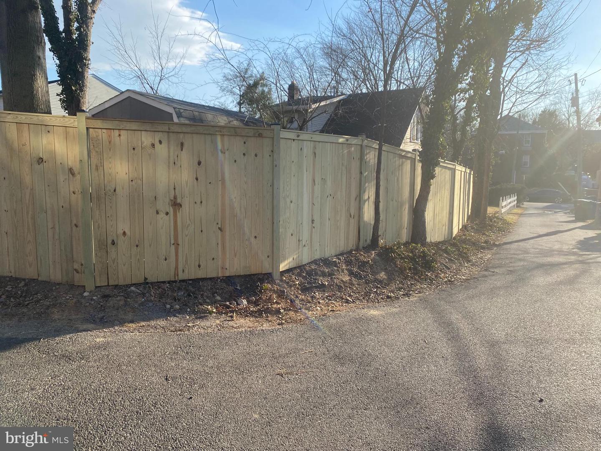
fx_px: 451
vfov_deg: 53.1
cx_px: 300
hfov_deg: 67.3
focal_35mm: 26
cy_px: 226
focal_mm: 4.25
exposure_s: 1/1429
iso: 32
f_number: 1.8
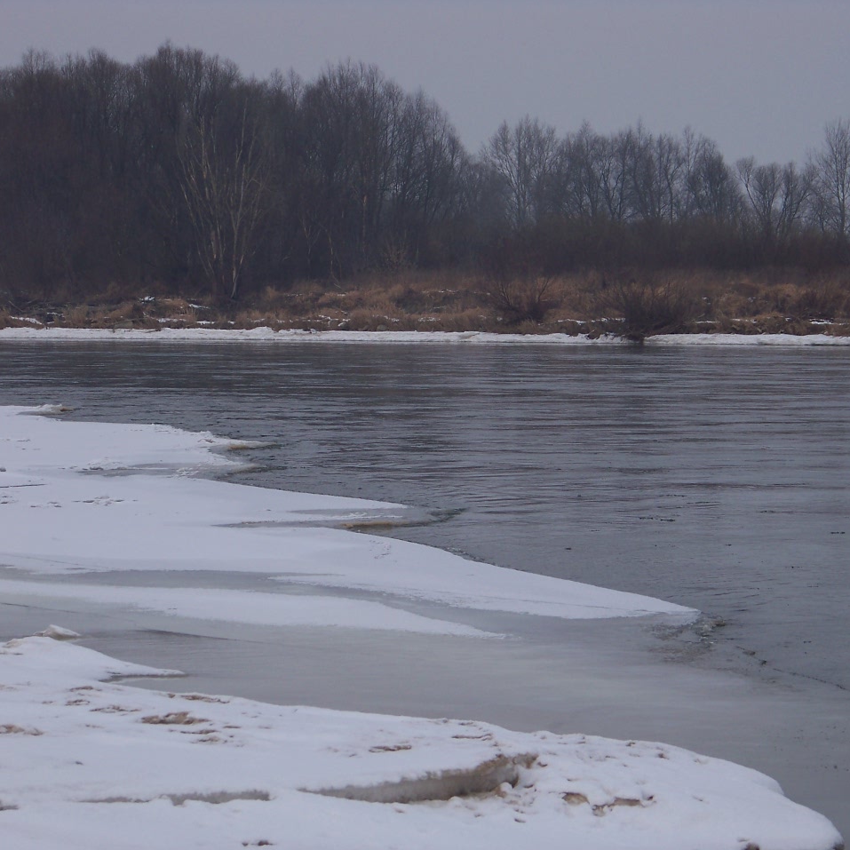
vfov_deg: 10.0
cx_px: 469
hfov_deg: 10.0
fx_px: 4862
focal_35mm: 175
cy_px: 425
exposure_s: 1/800
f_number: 3.2
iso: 64
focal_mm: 24
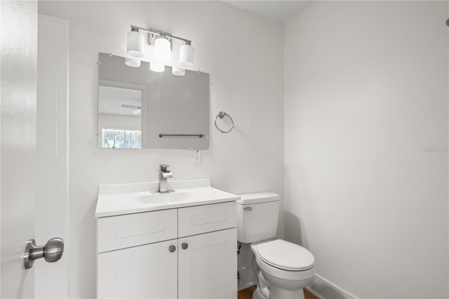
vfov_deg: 72.0
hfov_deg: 95.0
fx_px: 206
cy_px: 150
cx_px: 224
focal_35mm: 16
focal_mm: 11
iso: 250
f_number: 9
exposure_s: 1/15
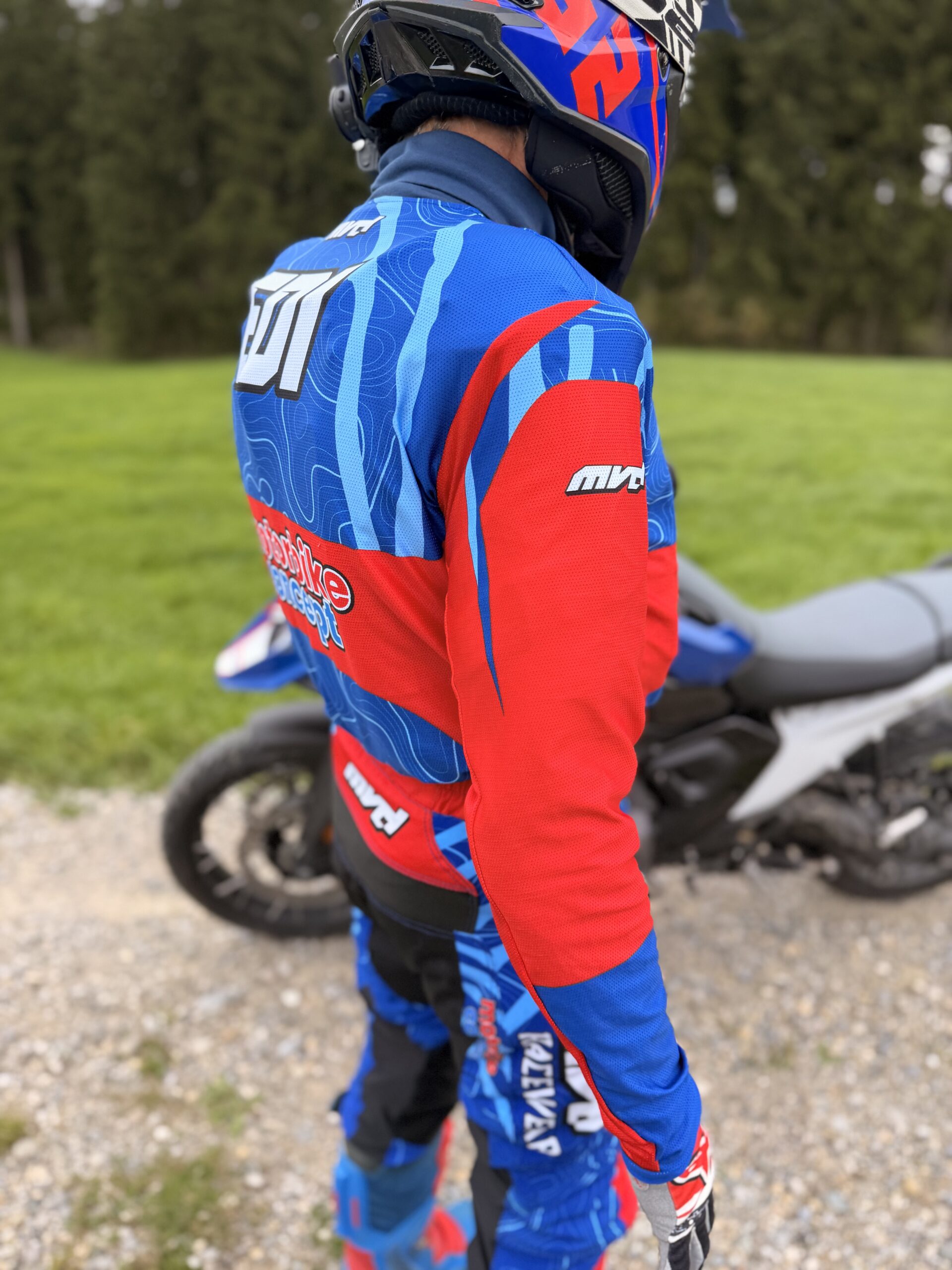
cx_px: 476
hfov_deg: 56.8
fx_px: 880
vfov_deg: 71.6
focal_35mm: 24
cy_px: 635
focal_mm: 6.76
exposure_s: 1/395
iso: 80
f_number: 1.78
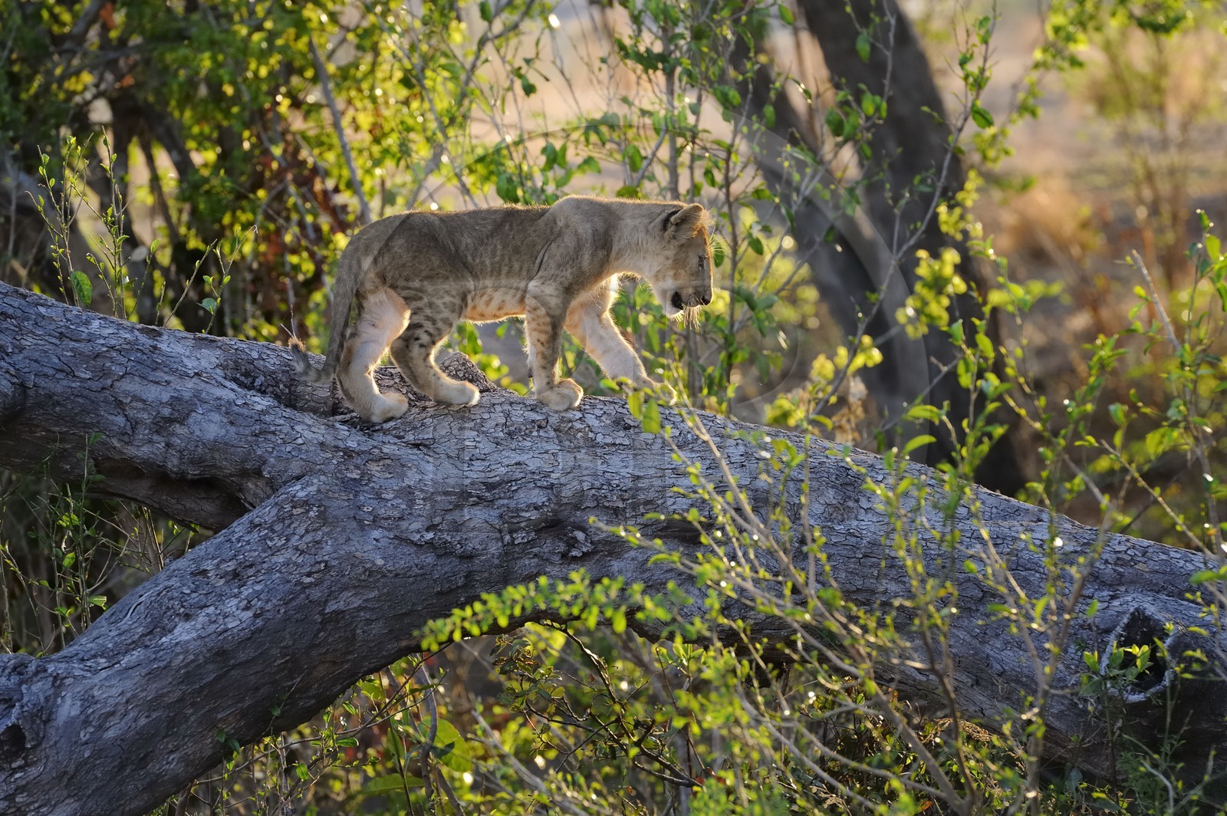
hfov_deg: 10.3
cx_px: 614
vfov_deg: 6.9
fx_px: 6811
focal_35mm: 200
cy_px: 408
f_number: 5
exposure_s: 1/250
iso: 640
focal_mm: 200
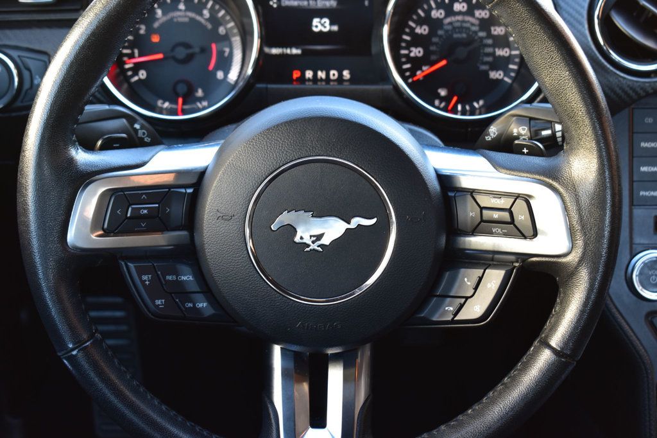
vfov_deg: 20.1
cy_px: 219
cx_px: 328
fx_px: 1231
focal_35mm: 68
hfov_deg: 29.9
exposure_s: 1/20
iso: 400
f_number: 6.3
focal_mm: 45
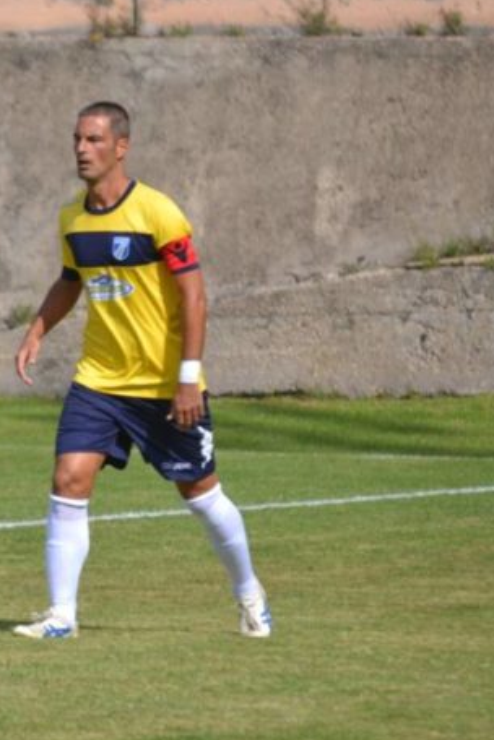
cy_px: 372
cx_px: 31
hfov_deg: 3.0
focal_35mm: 458
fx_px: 9426
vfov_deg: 4.5
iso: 400
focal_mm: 200
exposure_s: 1/1600
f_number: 6.3
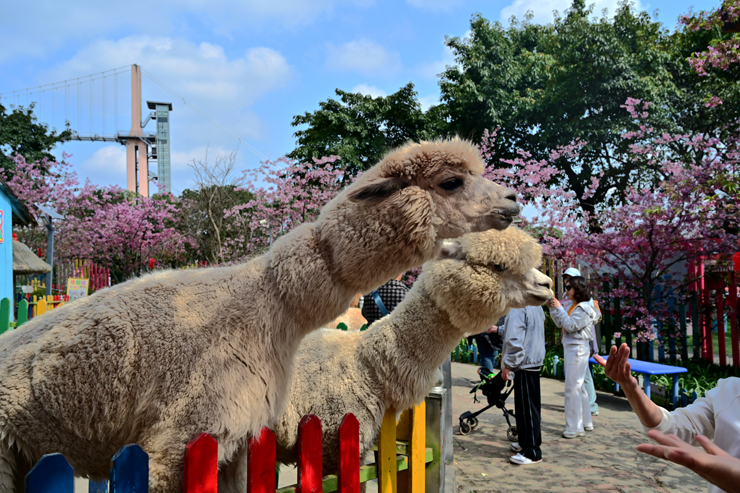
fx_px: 627
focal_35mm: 30
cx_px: 370
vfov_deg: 43.0
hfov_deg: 61.1
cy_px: 246
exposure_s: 1/125
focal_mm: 30.5
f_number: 8
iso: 110
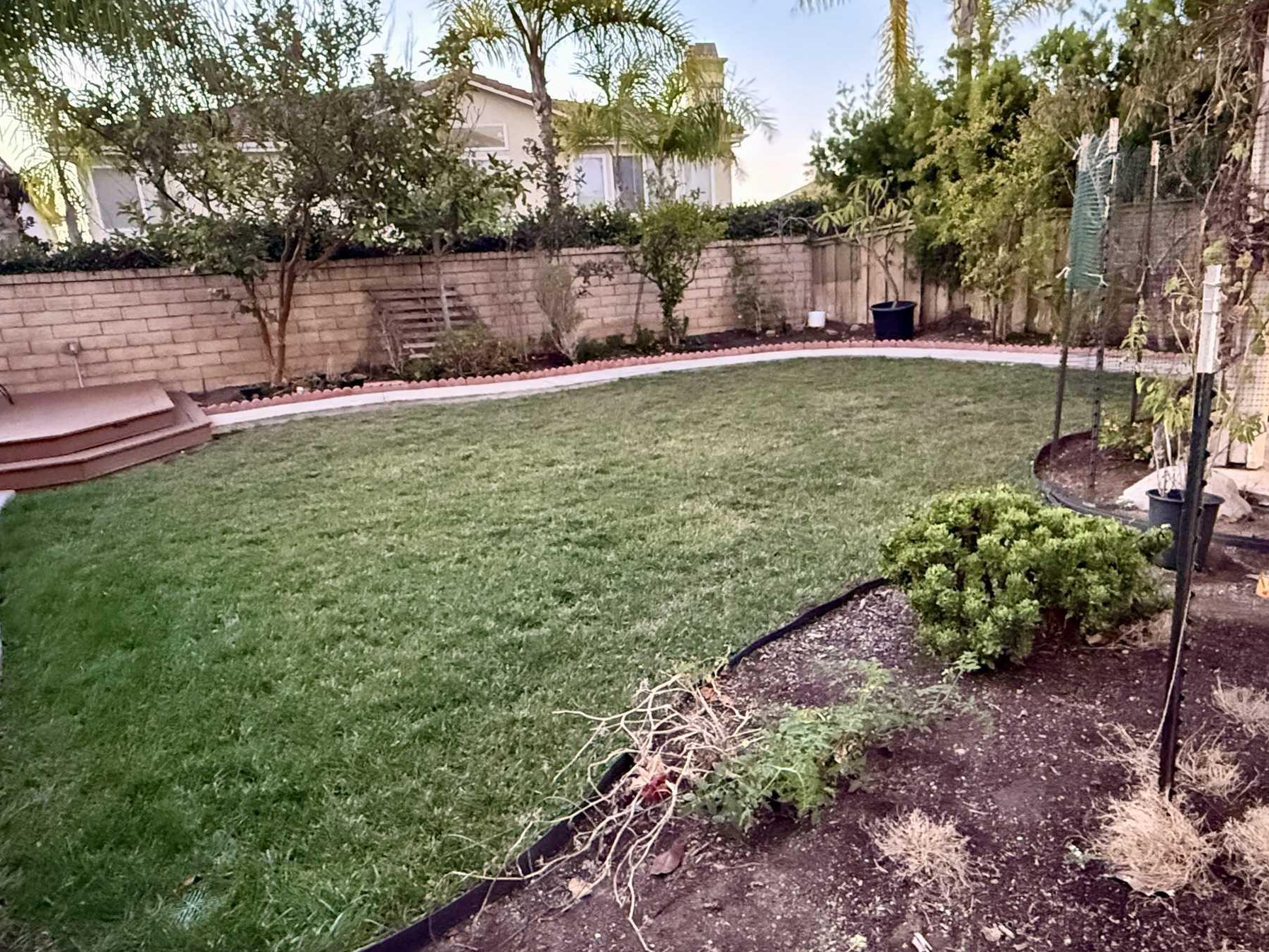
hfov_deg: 71.5
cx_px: 678
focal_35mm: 24
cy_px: 513
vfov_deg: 56.8
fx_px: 880
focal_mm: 2.22
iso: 1250
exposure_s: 1/40
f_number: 2.2
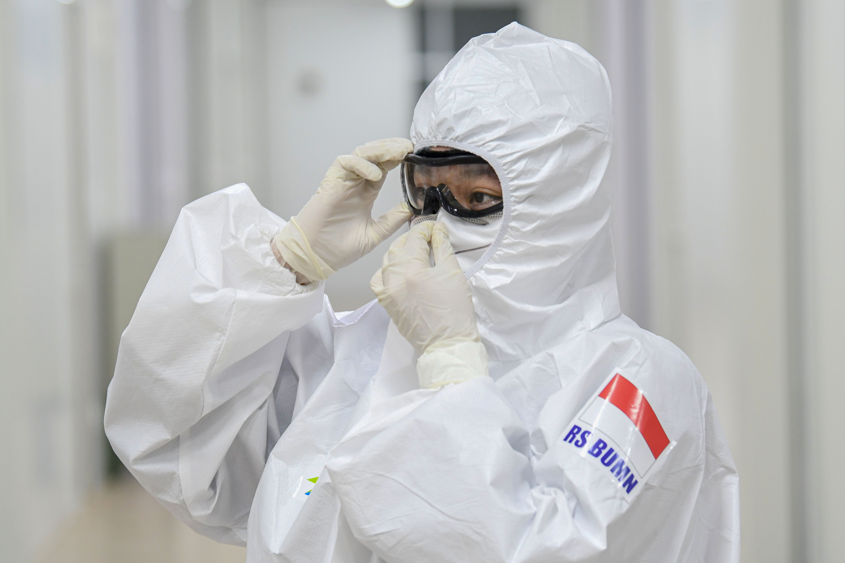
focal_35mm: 158
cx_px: 422
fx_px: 3697
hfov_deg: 13.0
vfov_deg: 8.7
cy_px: 282
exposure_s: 1/60
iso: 1000
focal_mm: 105
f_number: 3.5
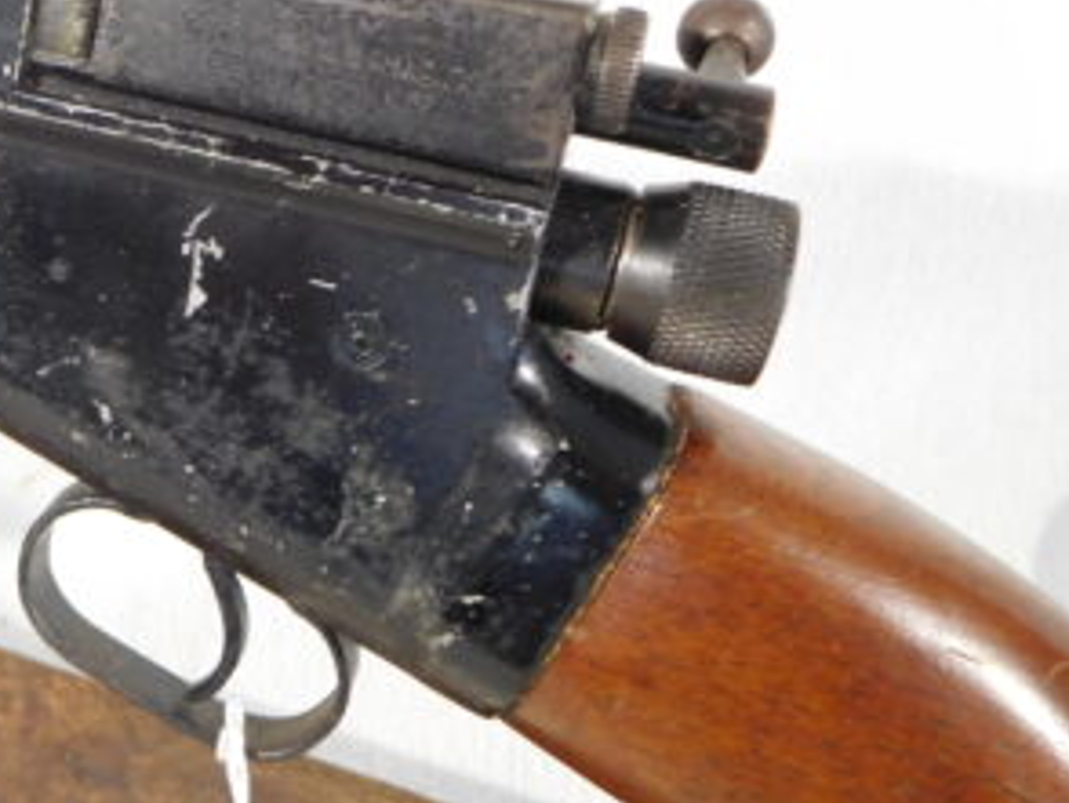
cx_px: -7
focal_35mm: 51
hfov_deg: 34.1
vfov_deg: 28.3
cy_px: 229
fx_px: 1576
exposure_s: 1/30
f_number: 3.4
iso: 320
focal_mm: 4.5
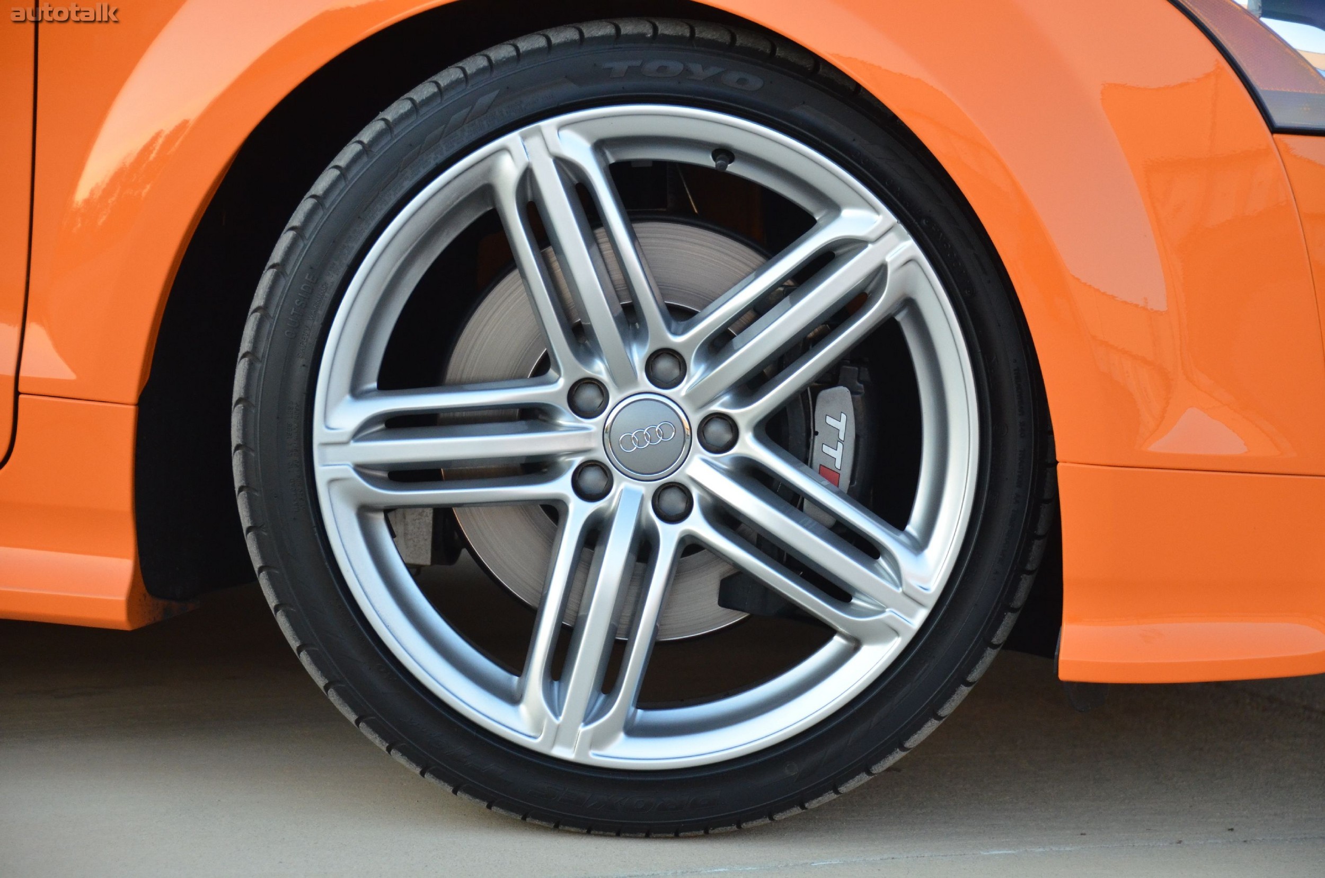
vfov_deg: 11.1
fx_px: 4518
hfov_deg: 16.7
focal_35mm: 123
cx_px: 662
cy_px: 439
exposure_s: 1/400
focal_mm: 82
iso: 1600
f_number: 5
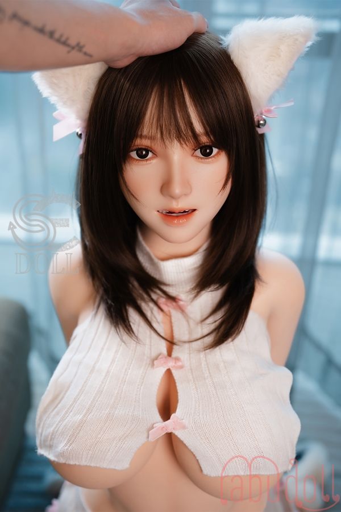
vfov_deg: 39.6
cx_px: 170
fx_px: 710
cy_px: 256
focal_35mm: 50
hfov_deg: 27.0
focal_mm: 50
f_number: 2.8
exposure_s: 1/60
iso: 200
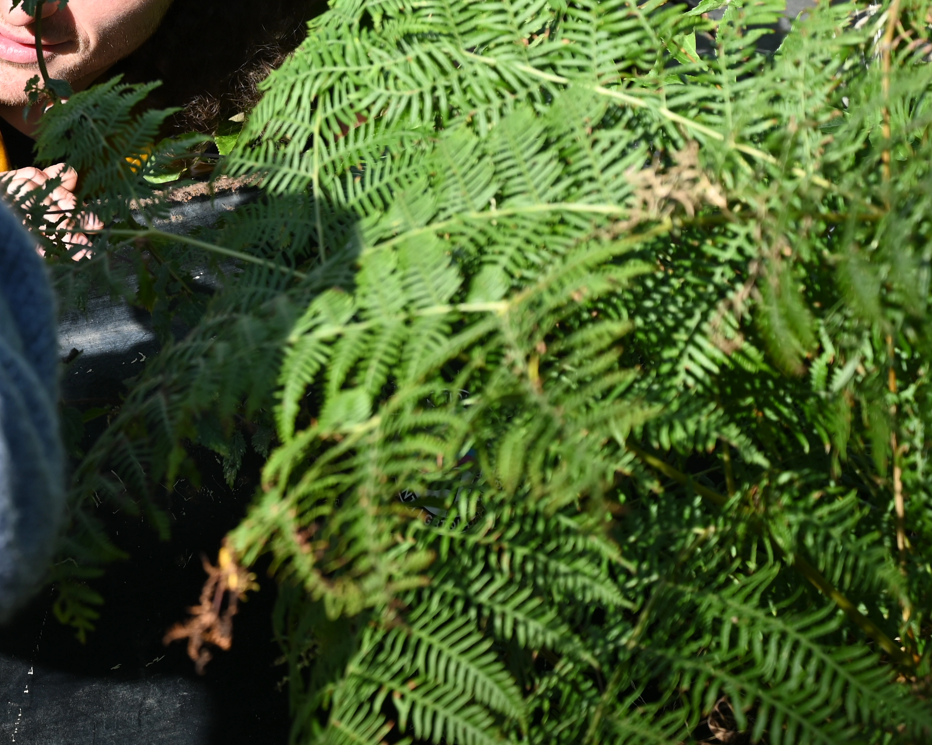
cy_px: 78
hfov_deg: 16.2
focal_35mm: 115
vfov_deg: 13.3
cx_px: -85
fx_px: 3172
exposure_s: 1/250
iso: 110
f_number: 5.6
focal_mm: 56
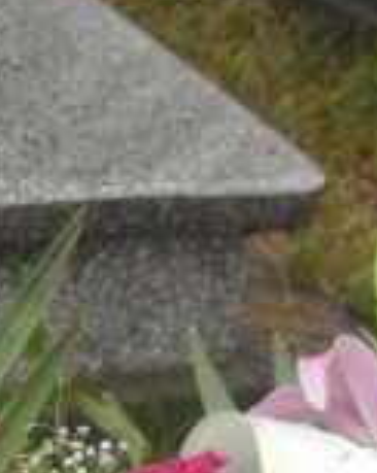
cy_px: 649
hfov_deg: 10.6
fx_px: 1998
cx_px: -71
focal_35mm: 143
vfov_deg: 13.0
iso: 135
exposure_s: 1/184
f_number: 2.8
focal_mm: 5.7
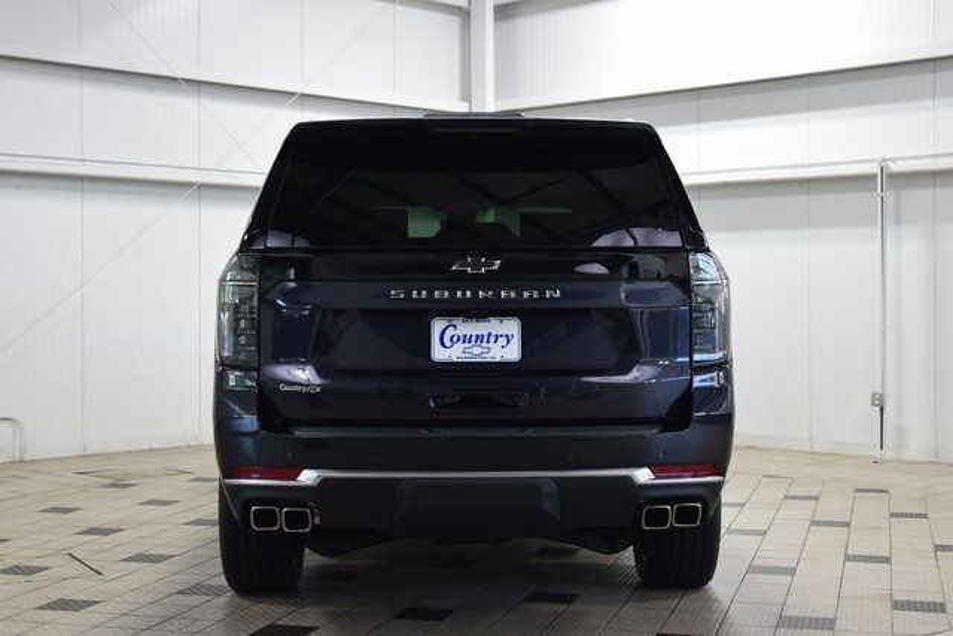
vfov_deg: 25.1
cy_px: 318
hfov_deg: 36.9
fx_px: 1430
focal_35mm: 54
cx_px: 476
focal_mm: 36
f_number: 6.3
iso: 500
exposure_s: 1/15
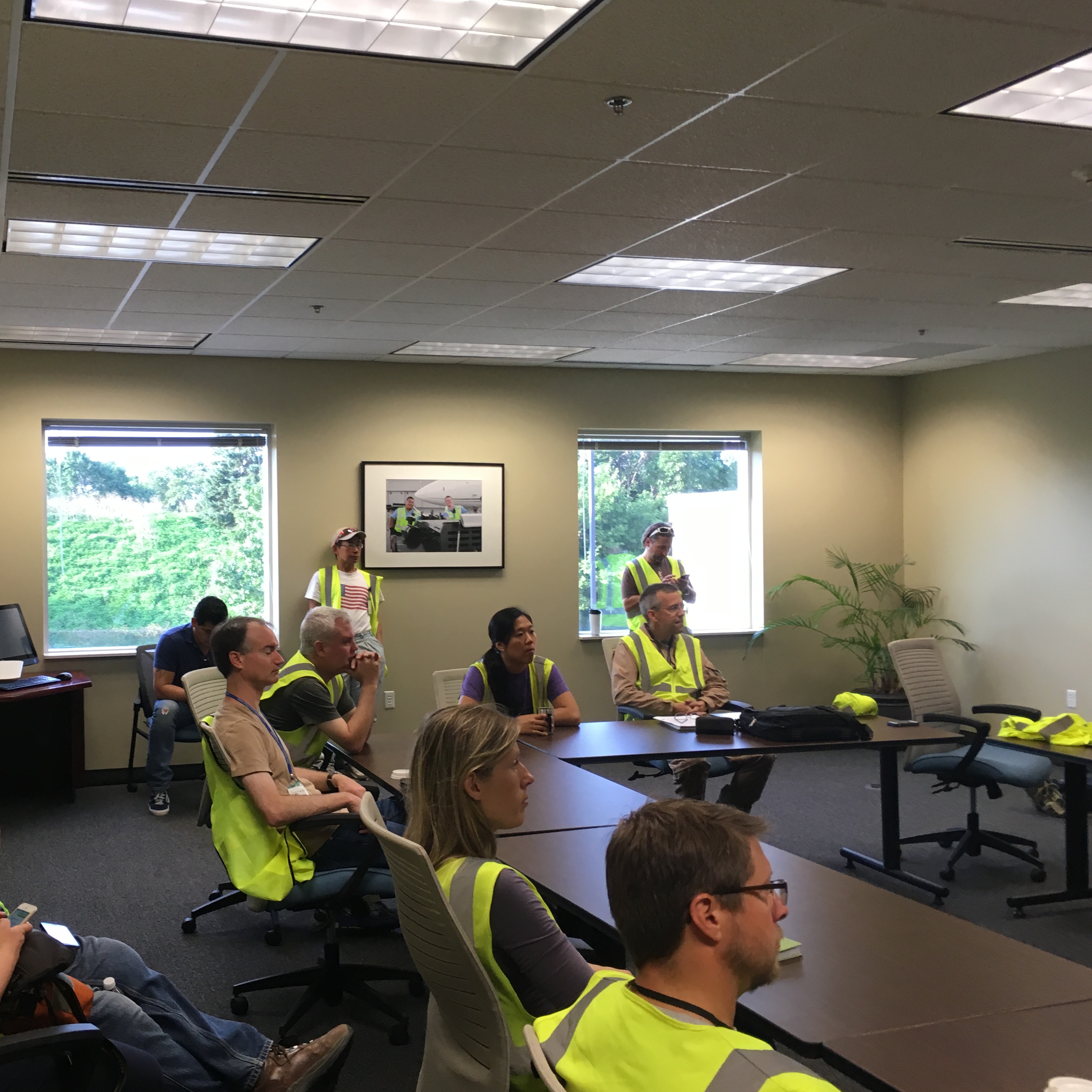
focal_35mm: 35
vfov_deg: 47.2
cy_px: 542
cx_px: 368
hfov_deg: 46.5
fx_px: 1249
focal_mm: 4.15
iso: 32
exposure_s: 1/30
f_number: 2.2
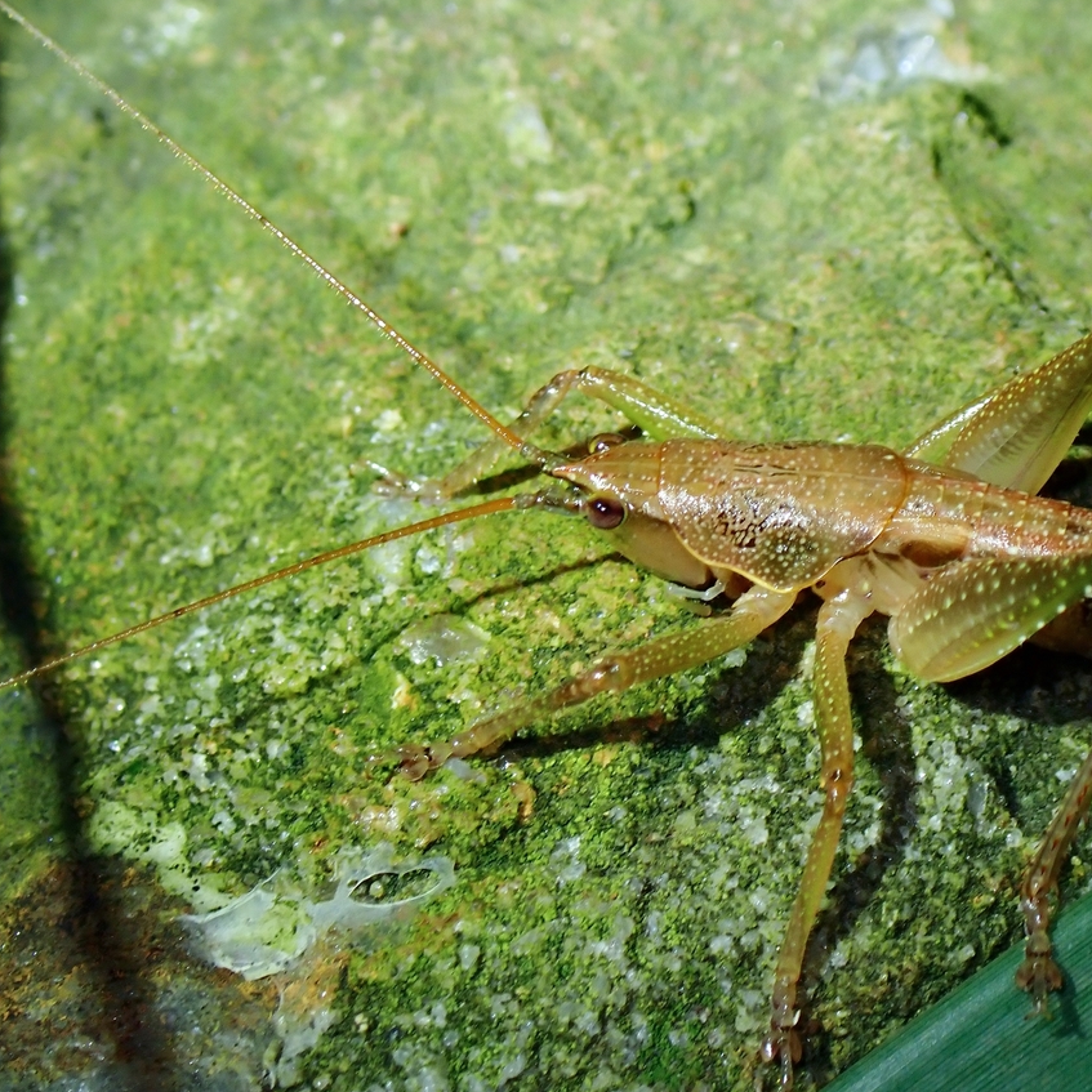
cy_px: 545
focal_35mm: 119
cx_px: 716
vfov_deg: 14.7
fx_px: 4247
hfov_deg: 14.6
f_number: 6.3
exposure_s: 1/200
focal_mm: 18
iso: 200
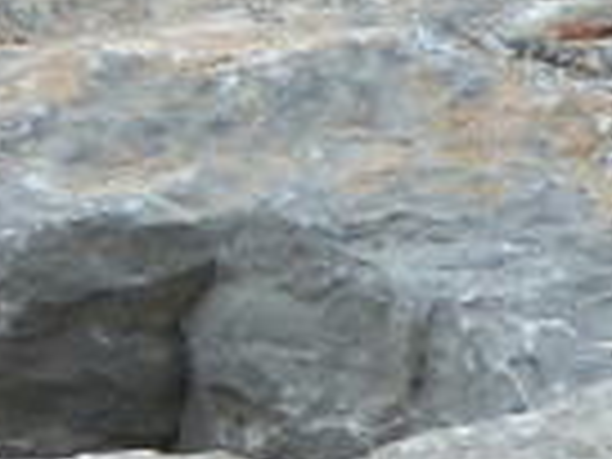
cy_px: 1022
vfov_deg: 1.1
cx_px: 1202
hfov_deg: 1.5
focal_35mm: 1306
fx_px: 23090
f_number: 4.6
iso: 80
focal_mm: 37
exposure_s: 1/160
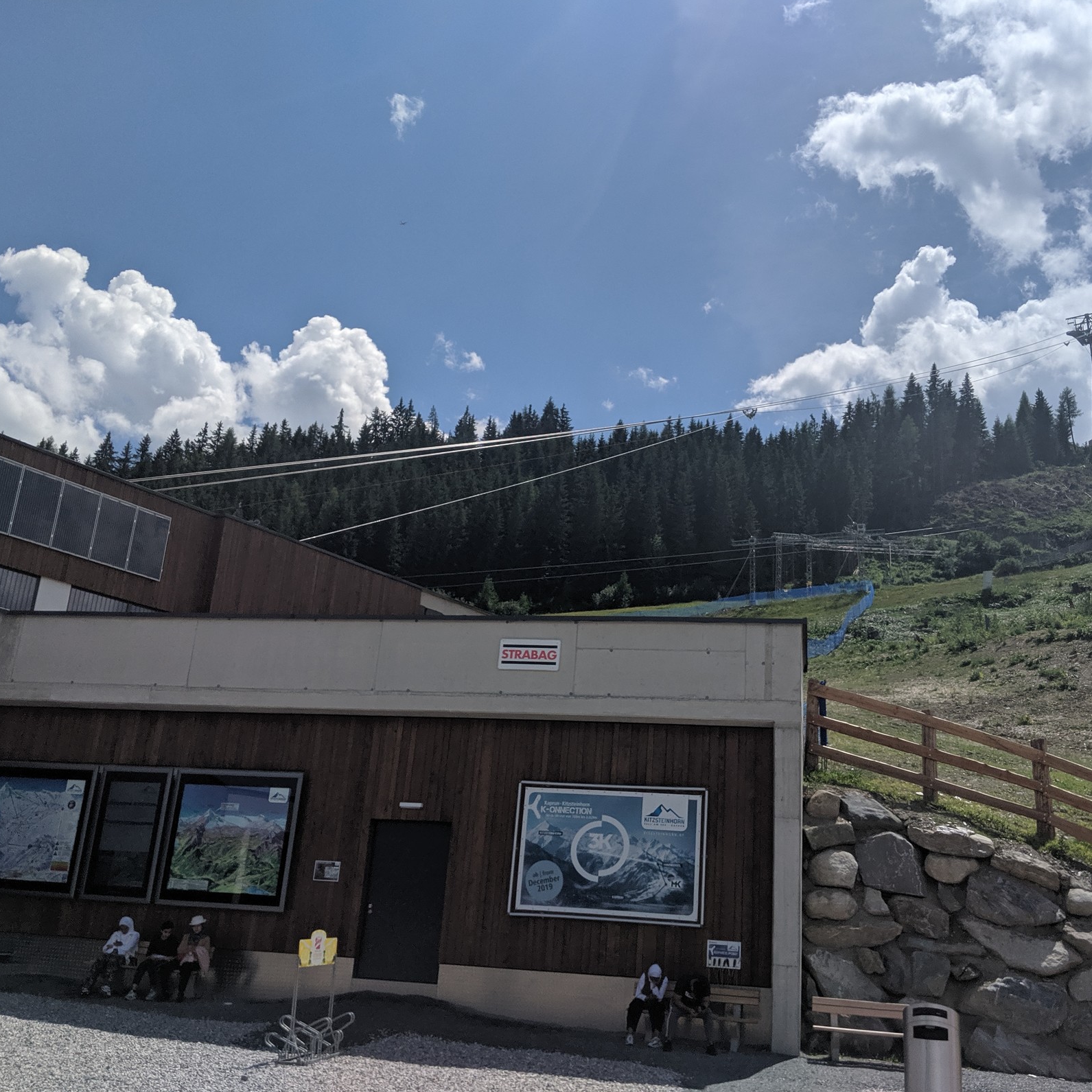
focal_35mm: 32
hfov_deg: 51.0
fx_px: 1142
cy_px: 548
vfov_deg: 51.1
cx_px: 616
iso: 77
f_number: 1.8
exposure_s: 1/23256
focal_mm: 4.44
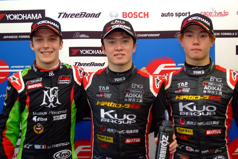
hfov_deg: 46.4
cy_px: 80
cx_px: 119
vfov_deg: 31.9
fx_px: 278
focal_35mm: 42
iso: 400
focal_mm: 28
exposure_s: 1/125
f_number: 3.5
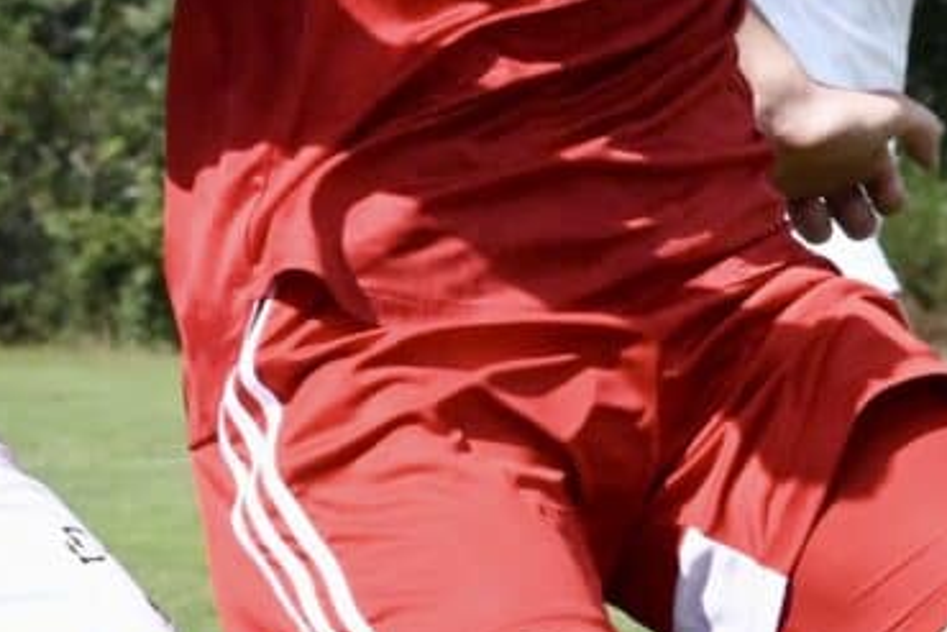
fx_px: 14552
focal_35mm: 553
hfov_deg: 3.7
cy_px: 326
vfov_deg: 2.5
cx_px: 69
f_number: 14
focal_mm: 100
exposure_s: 1/1600
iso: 2500
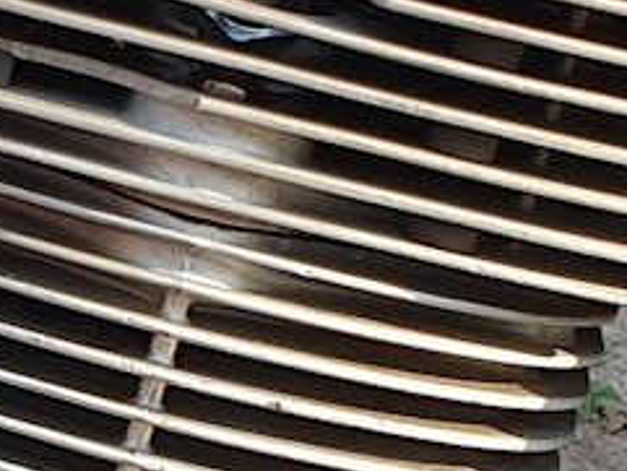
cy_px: 539
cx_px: -81
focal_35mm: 207
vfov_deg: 7.1
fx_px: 3751
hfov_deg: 9.5
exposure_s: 1/191
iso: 50
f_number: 2.4
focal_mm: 4.3
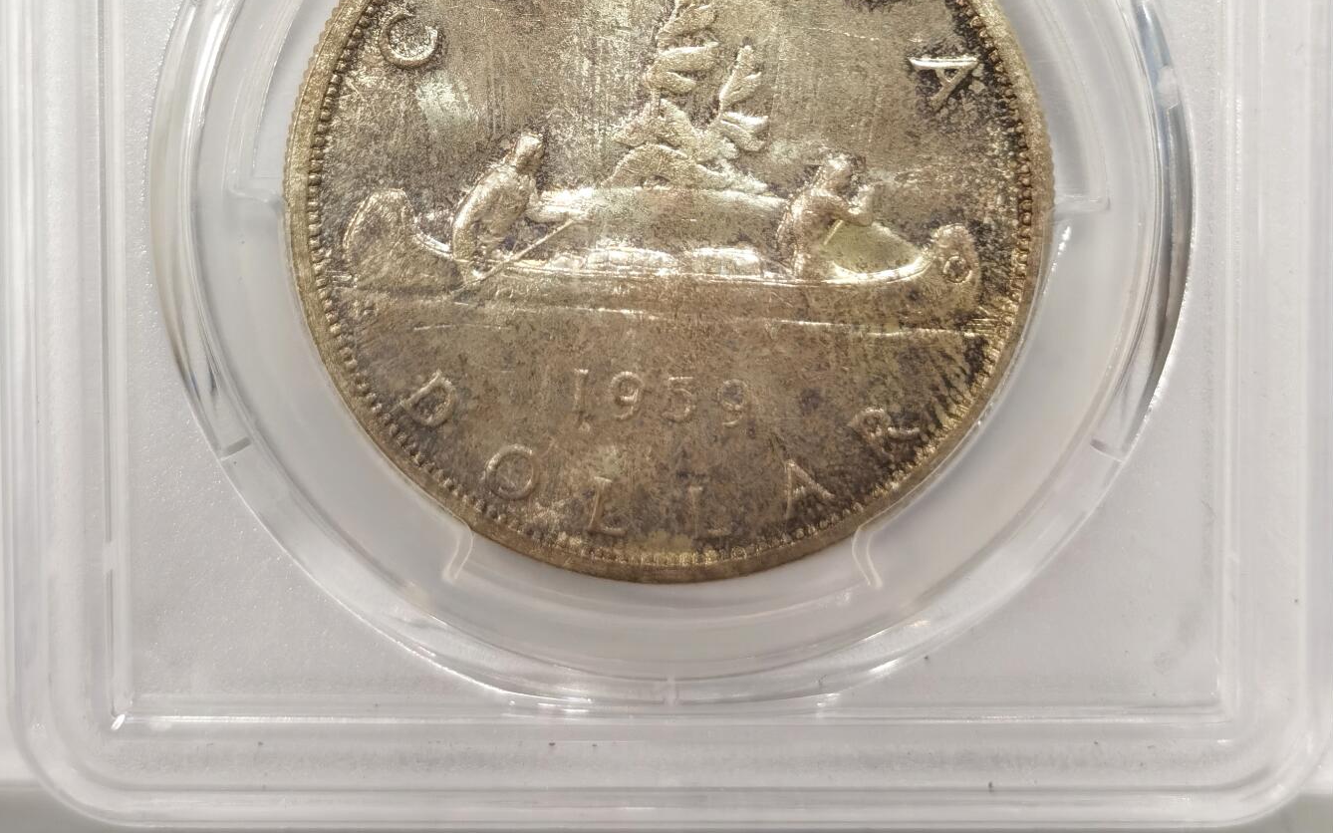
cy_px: -55
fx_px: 2797
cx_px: 663
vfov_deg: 16.5
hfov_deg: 26.8
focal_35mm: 77
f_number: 16
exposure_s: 1/100
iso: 125
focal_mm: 5.56
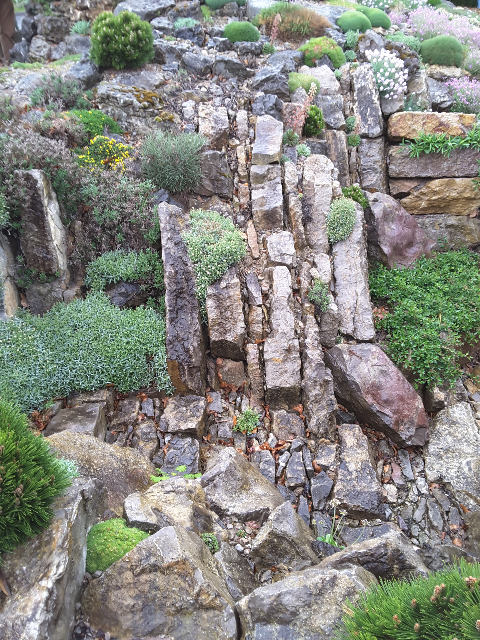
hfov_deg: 45.4
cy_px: 320
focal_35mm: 31
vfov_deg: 58.4
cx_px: 240
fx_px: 573
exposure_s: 1/40
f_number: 1.9
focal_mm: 2.9
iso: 40
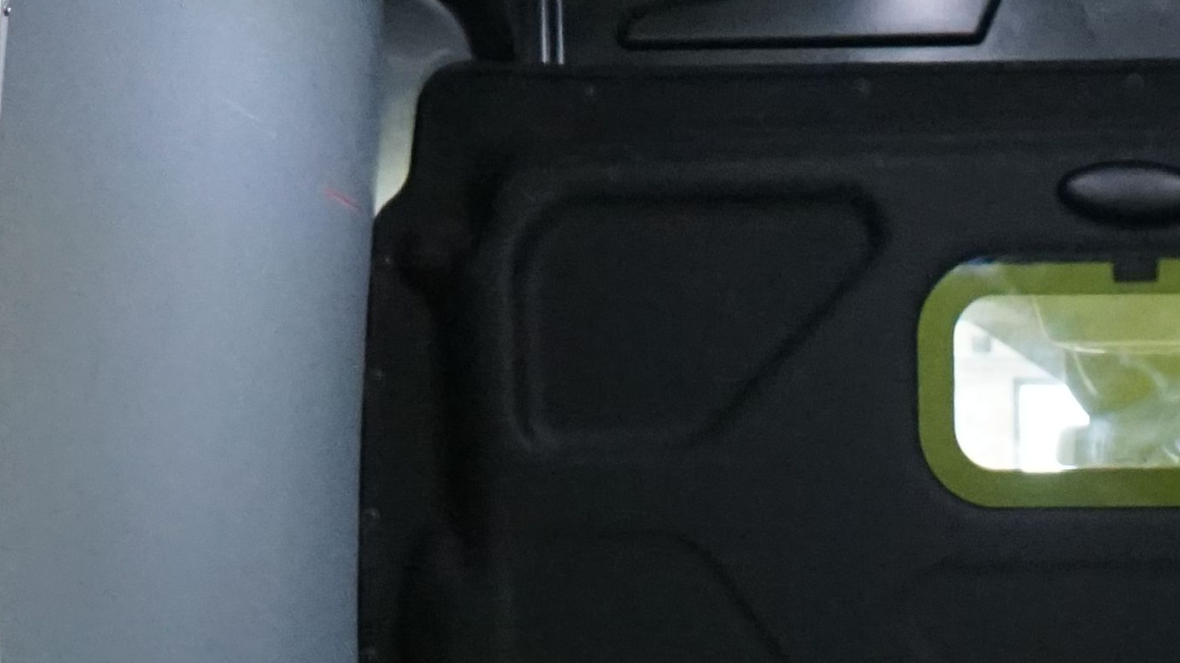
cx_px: 1125
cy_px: 1532
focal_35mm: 128
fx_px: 4004
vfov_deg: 8.7
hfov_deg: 16.5
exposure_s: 1/160
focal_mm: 28
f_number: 3.5
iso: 5000
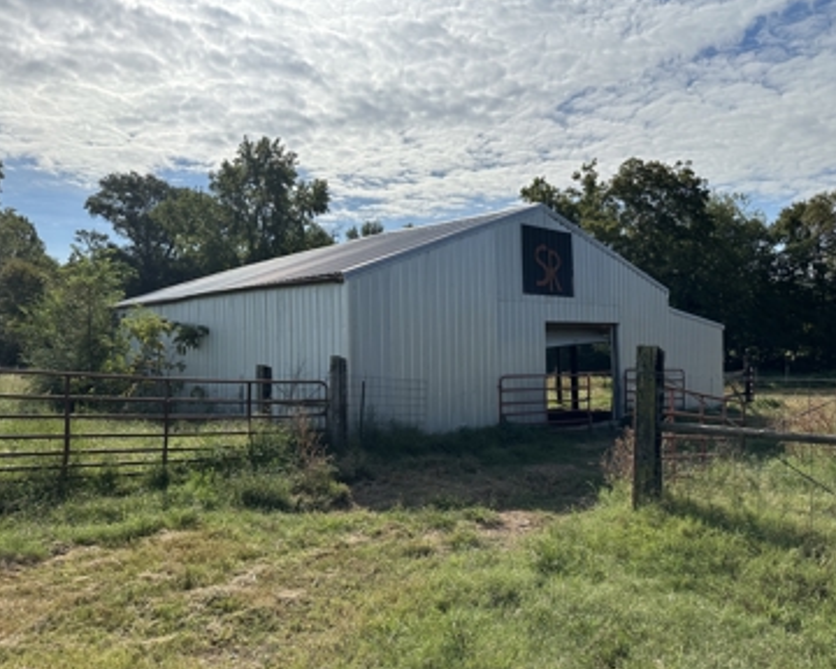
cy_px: 332
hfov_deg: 66.0
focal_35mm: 26
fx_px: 643
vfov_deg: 54.9
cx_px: 441
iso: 80
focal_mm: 6.86
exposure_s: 1/9709
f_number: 1.78
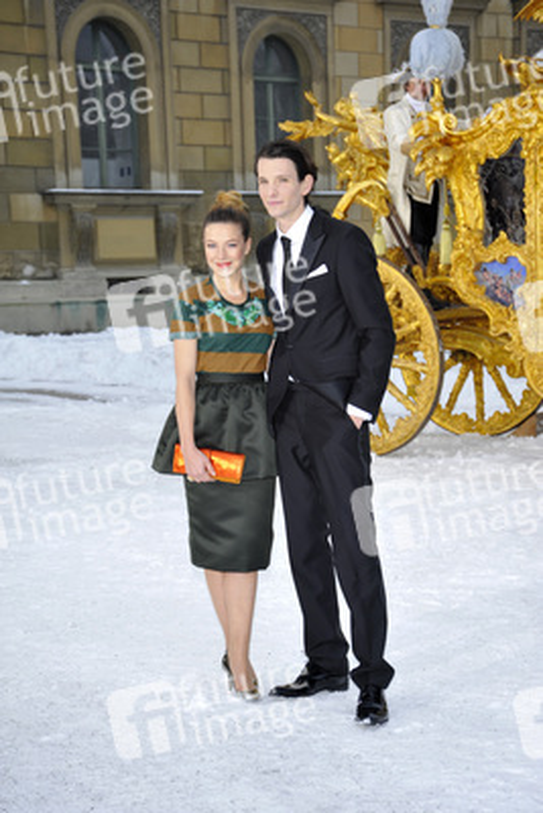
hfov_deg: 17.5
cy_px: 406
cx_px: 272
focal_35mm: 78
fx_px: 1763
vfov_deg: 26.0
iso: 400
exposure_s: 1/200
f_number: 6.3
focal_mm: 78
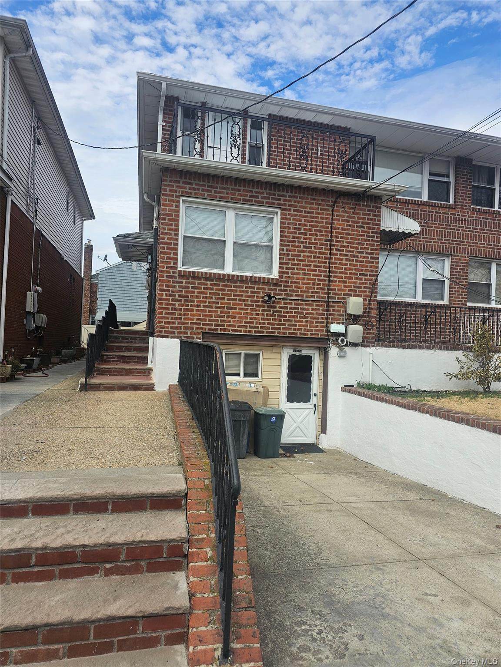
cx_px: 250
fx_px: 444
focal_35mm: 23
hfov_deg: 58.9
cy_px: 334
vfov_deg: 73.9
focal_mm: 6.3
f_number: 1.7
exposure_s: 1/786
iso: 10
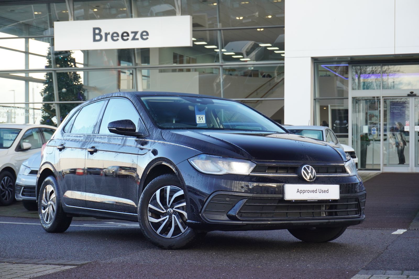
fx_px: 785
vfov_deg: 20.1
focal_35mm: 68
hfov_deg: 29.9
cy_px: 140
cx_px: 210
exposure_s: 1/160
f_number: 5.6
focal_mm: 45
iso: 500
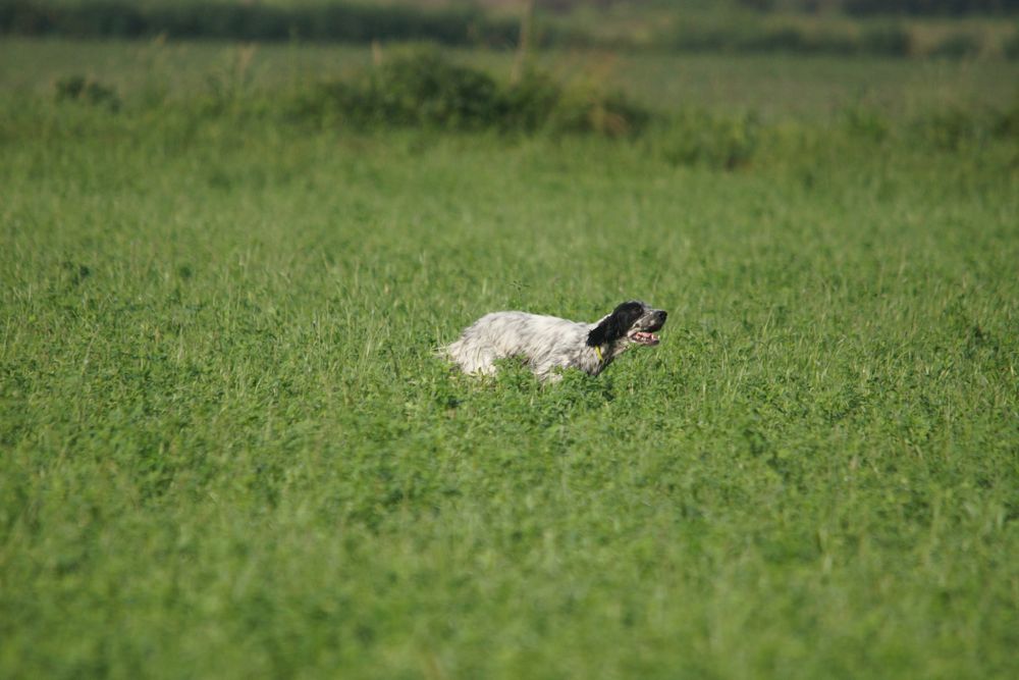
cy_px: 340
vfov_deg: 1.8
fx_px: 21231
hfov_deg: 2.7
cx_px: 510
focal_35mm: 750
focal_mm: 500
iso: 500
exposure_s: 1/2000
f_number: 6.3
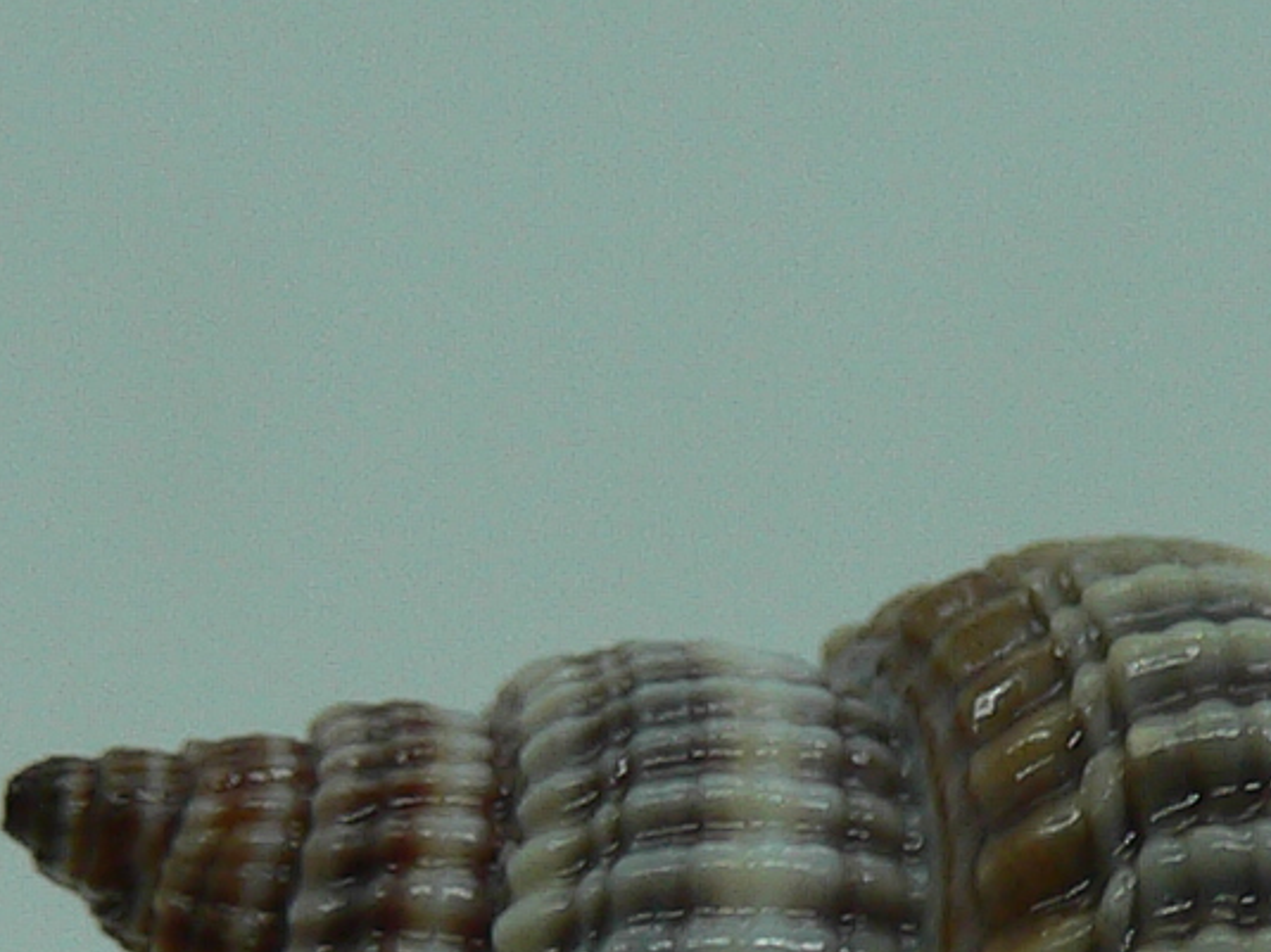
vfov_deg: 10.8
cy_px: 1394
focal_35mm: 132
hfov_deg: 14.9
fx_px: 4846
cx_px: 1022
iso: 80
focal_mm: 4.6
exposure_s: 1/60
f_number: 2.8
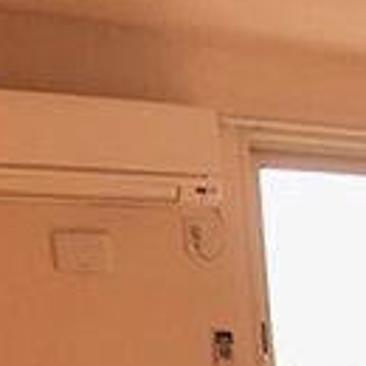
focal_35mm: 114
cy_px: 614
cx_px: 673
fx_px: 1364
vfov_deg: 13.9
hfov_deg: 13.6
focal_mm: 4
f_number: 1.8
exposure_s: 1/196
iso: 20
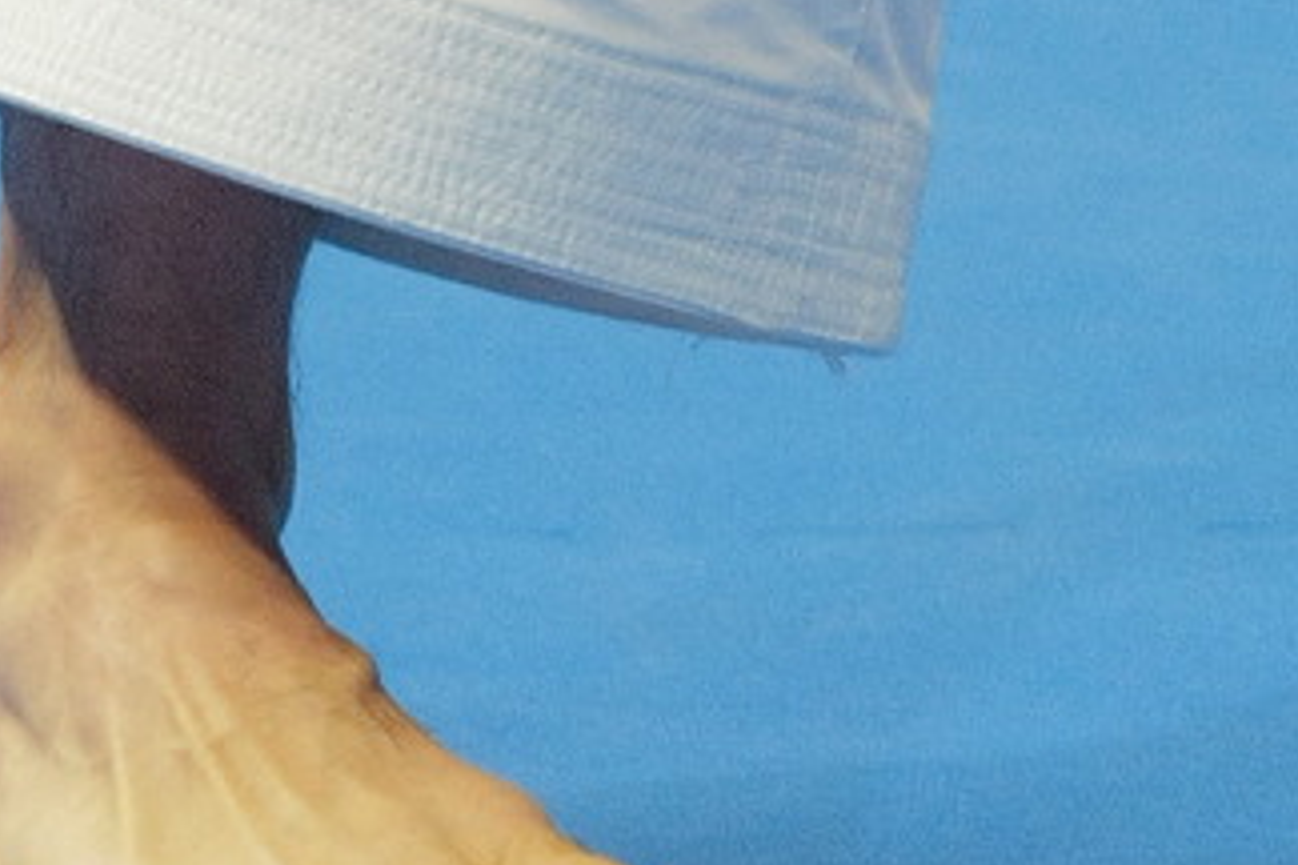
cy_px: -3568
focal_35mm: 1365
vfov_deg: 1.0
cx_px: 1430
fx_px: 49212
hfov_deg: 1.5
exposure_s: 1/500
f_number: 2.8
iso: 1000
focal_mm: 117
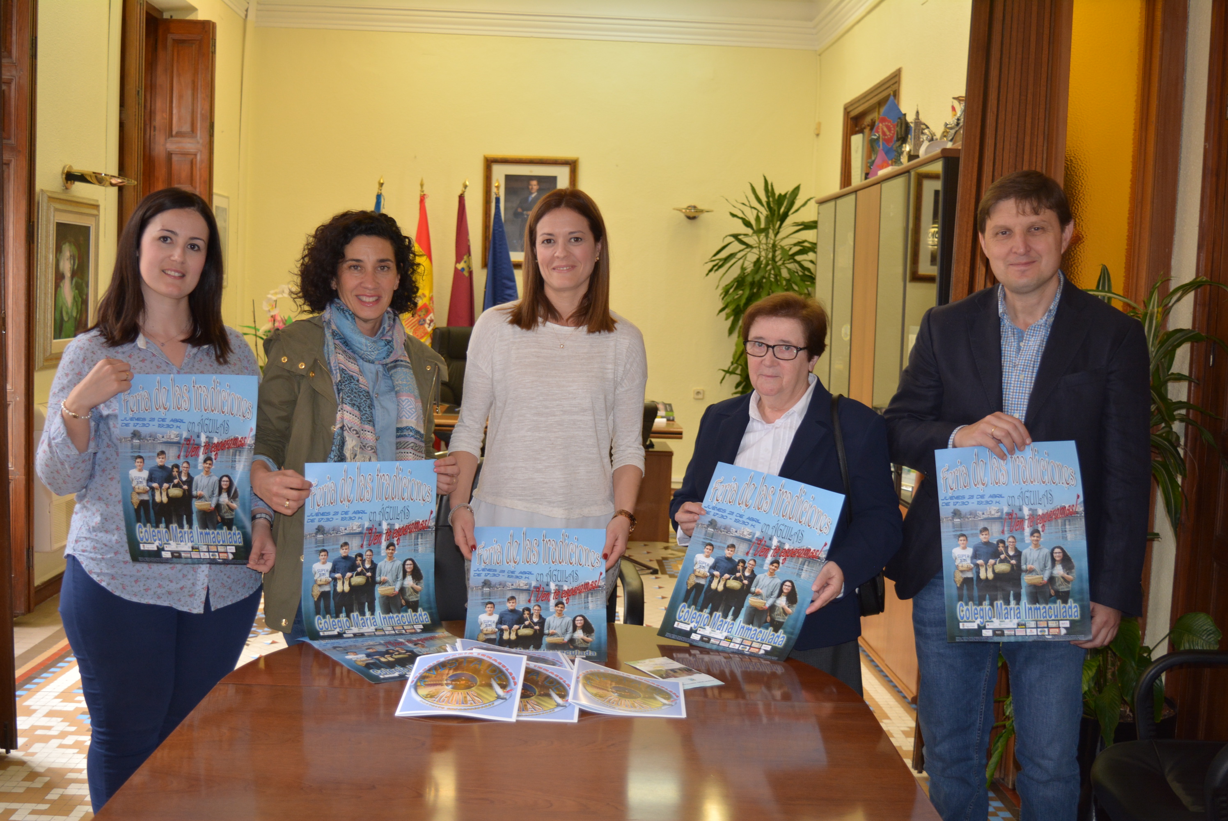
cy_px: 410
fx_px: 1280
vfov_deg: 35.6
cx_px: 614
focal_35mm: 38
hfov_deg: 51.2
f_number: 4
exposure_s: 1/80
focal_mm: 25
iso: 400
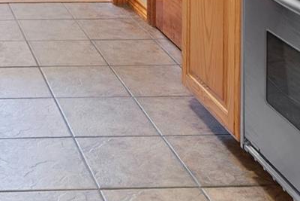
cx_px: -60
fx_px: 684
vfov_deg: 13.8
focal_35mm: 82
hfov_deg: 22.8
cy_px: -218
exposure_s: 30
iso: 250
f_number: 8
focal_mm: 16
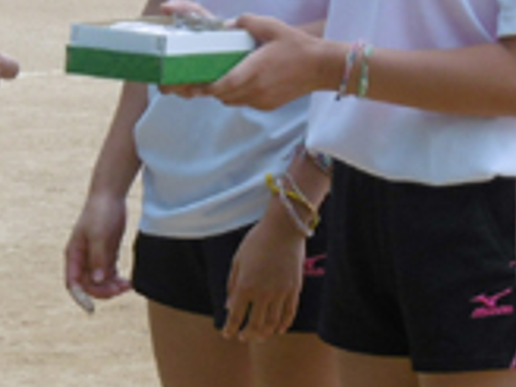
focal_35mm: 438
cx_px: 214
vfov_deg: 3.4
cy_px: -9
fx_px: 6529
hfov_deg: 4.5
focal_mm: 21.5
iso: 100
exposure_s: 1/125
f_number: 5
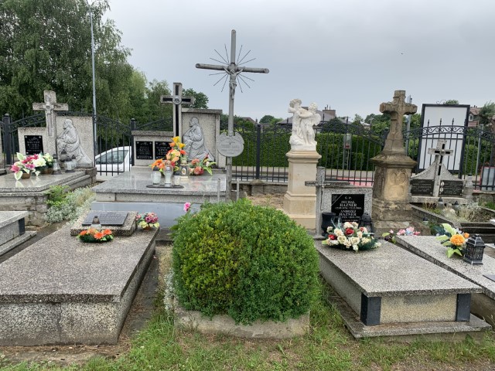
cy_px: 186
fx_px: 372
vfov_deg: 53.1
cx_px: 248
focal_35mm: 26
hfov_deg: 67.3
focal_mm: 4.25
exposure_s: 1/749
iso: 25
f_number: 1.8
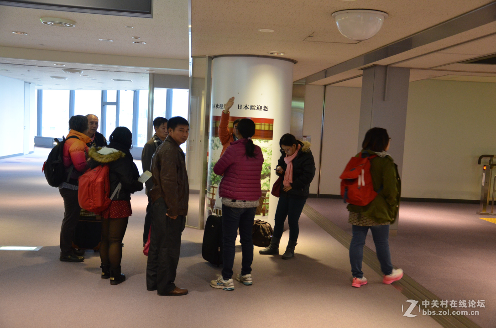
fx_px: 536
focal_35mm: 39
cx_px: 248
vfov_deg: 34.0
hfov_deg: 49.7
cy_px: 164
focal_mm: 26
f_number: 4
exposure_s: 1/25
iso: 1600
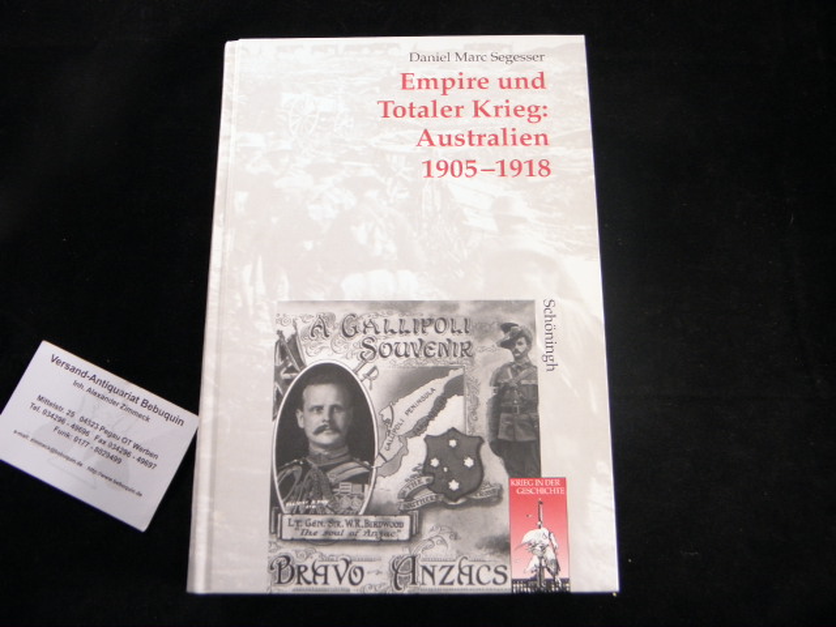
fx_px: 869
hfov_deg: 51.4
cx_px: 418
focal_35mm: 36
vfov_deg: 39.7
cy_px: 314
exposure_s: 1/40
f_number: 3.7
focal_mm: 6.4
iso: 200
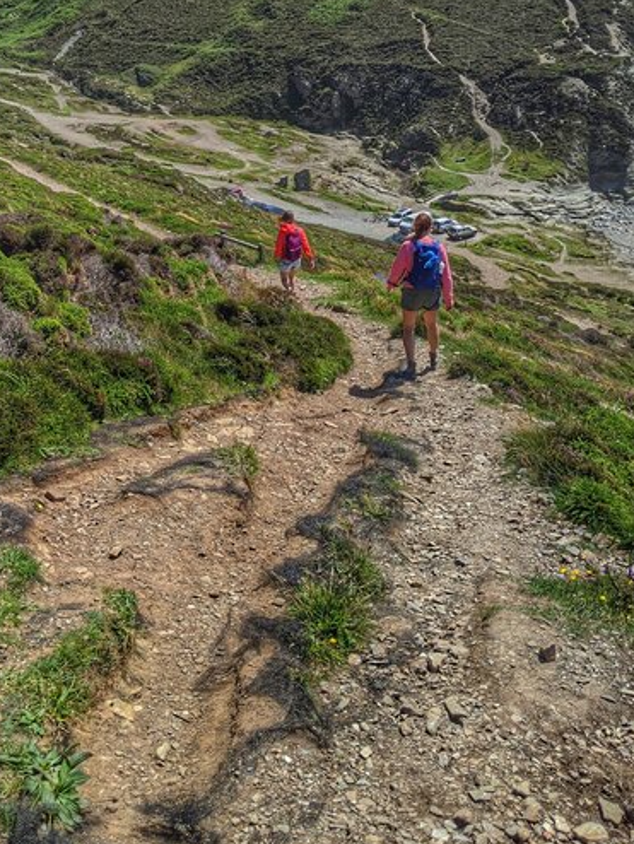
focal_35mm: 39
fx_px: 952
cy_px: 265
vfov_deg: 46.9
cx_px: 275
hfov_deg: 36.8
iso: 68
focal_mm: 4.44
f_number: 1.8
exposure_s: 1/4695
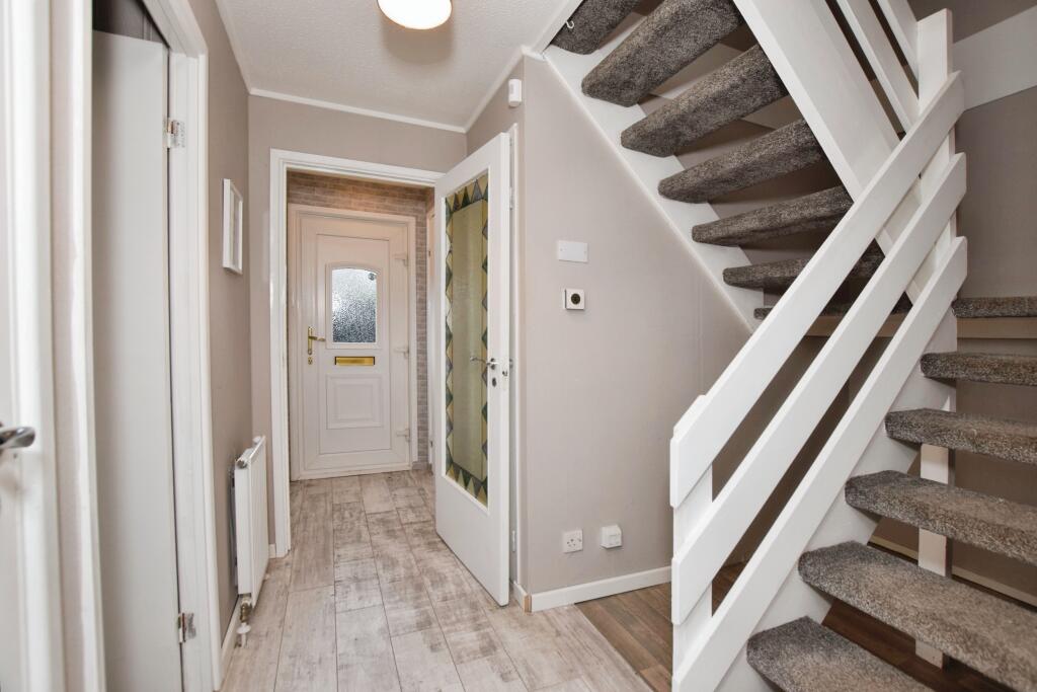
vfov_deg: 77.3
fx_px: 432
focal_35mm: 15
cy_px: 346
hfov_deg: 100.4
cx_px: 518
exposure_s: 1/60
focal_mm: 10
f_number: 6.3
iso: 500
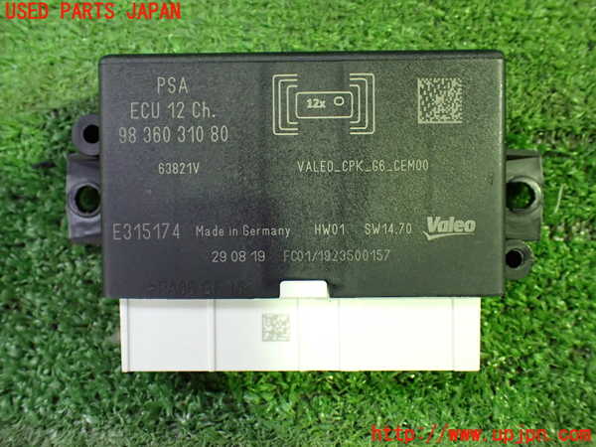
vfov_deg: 46.8
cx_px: 298
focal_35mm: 30
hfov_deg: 60.0
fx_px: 517
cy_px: 224
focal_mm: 5.4
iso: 800
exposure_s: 1/40
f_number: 2.3
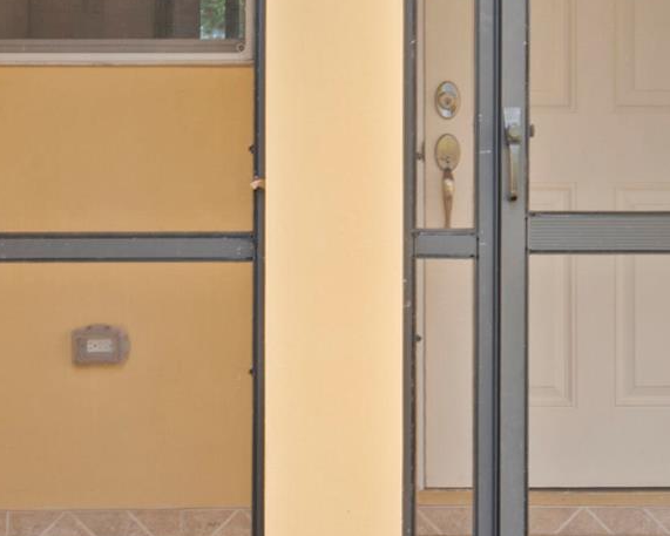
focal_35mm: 101
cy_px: 53
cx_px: 381
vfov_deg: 15.1
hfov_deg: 19.0
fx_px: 2003
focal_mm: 20
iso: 100
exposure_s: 1/15
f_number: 8
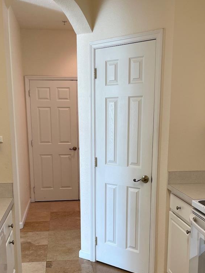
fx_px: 316
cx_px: 96
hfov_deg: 36.0
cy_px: 183
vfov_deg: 46.0
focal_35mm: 40
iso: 100
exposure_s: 1/120
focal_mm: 5.1
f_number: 1.6
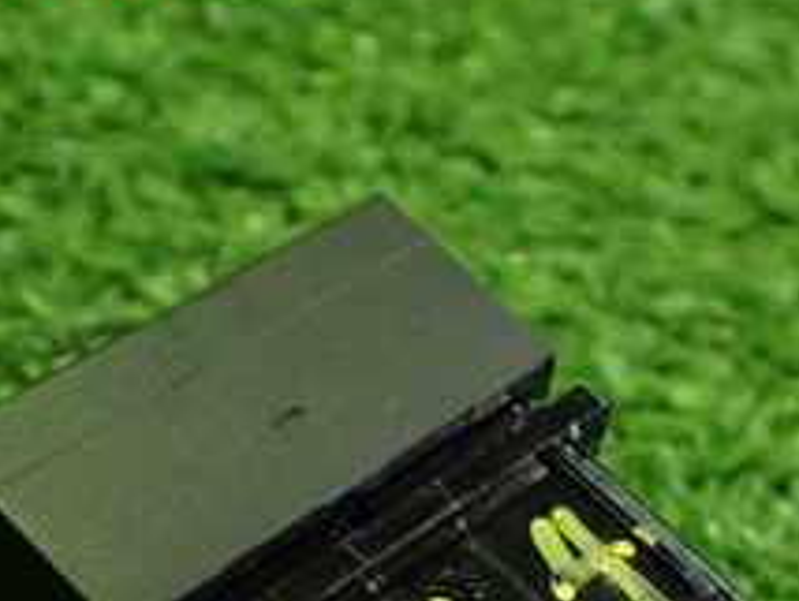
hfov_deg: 23.1
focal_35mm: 84
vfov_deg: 16.8
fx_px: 1941
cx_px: 575
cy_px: 728
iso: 800
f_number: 2.3
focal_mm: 5.4
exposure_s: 1/50
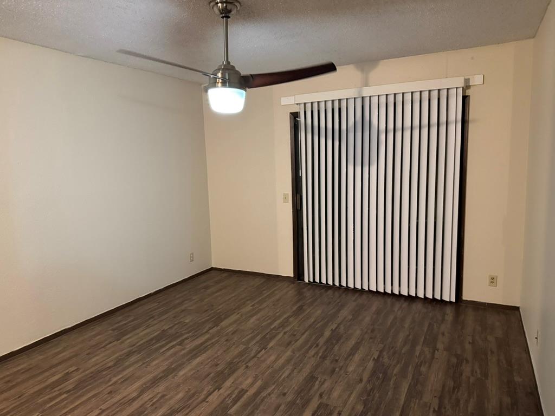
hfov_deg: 71.6
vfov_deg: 56.8
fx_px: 385
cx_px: 278
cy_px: 208
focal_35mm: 24
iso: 1000
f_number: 1.78
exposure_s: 1/40
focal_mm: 6.76
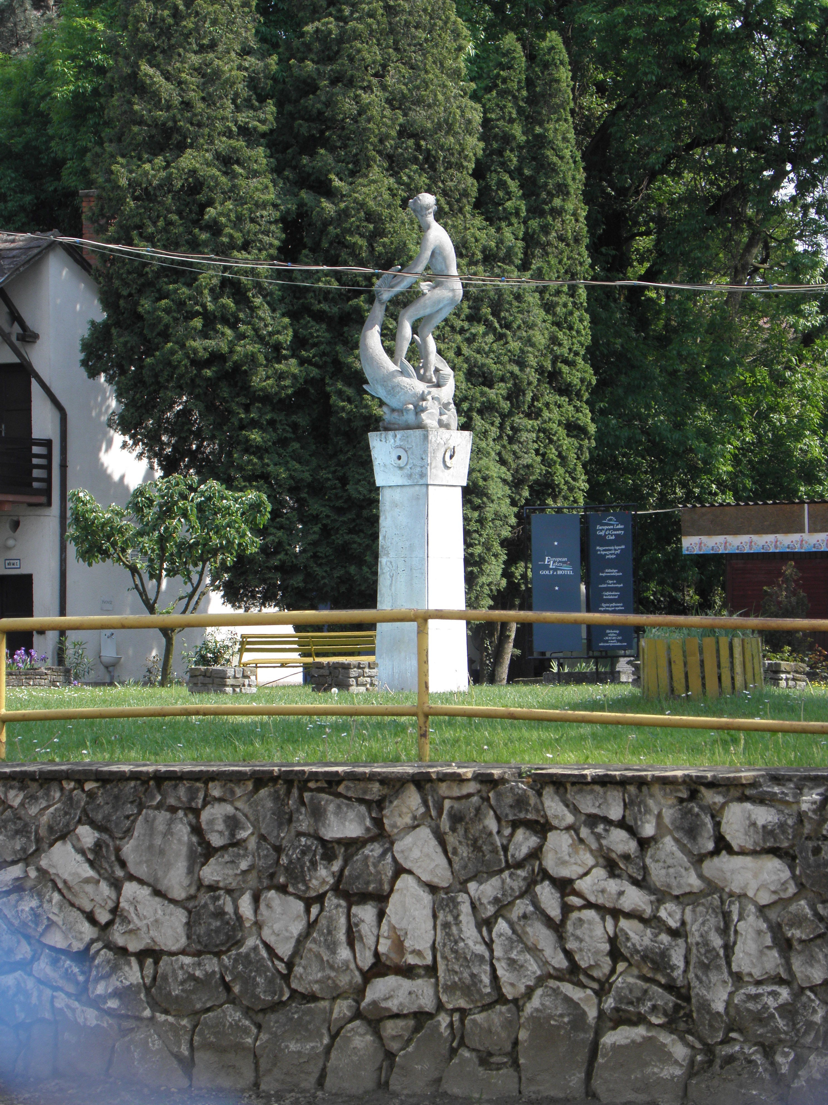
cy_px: 552
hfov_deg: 8.9
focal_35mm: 167
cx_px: 414
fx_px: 5326
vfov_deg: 11.8
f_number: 4.4
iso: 64
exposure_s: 1/200
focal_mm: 29.72
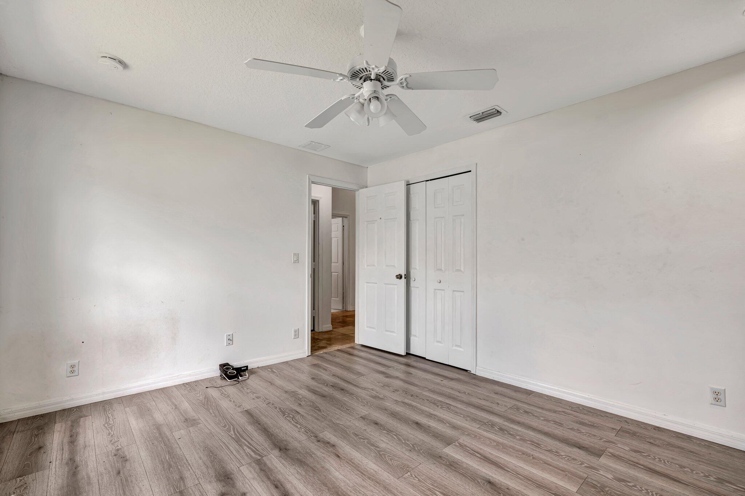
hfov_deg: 96.7
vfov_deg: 73.7
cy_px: 248
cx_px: 372
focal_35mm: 16
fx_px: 331
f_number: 5.6
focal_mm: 16
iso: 100
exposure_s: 1/13
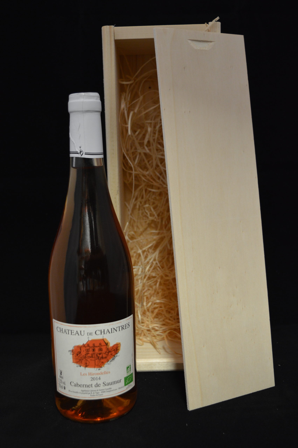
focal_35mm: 42
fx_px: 522
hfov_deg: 31.8
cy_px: 224
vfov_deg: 46.4
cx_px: 149
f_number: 4.2
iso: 720
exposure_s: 1/15
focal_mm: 28
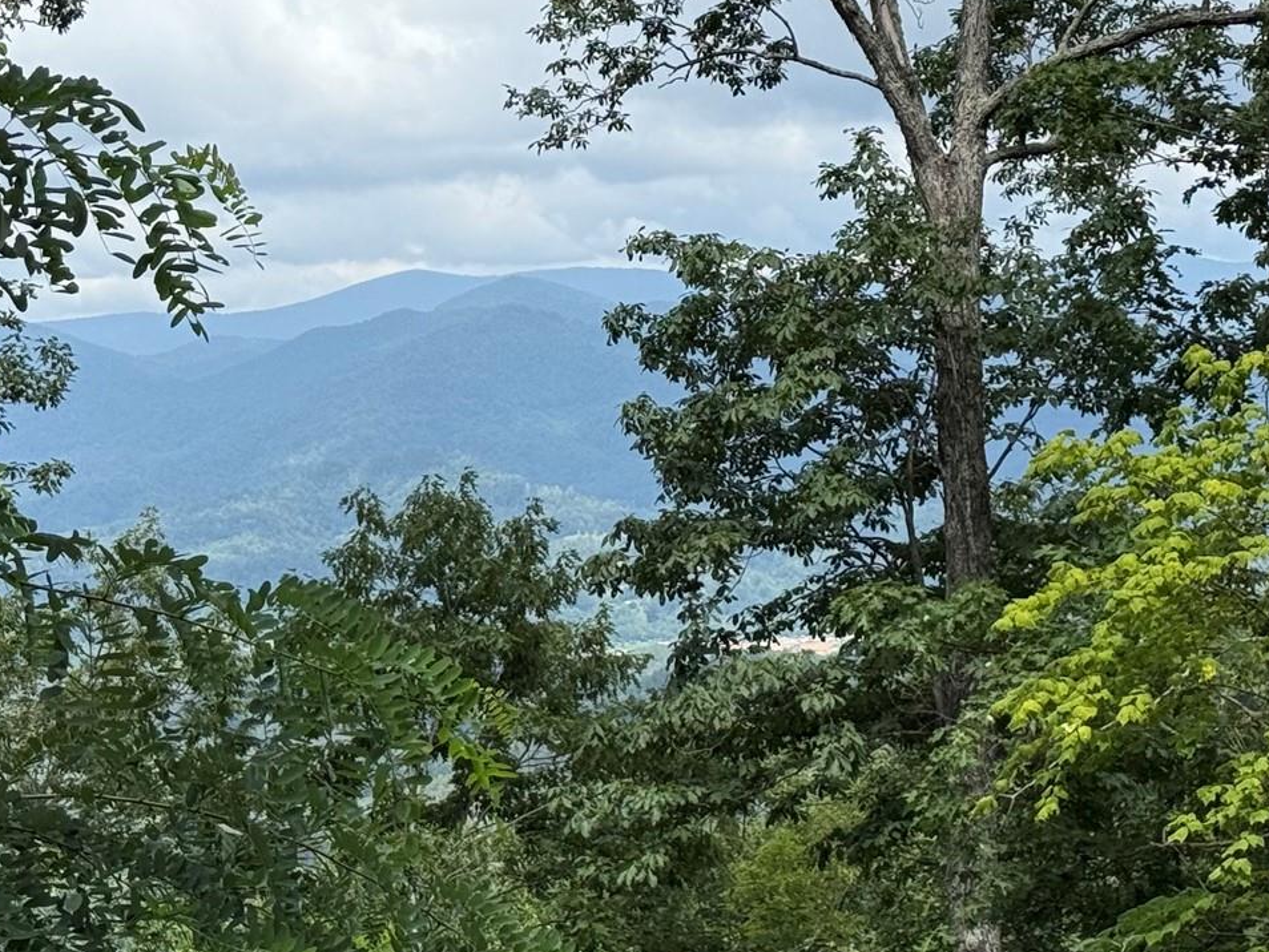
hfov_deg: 19.1
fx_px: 3777
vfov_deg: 14.3
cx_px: 688
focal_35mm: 103
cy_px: 206
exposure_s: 1/4329
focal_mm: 6.76
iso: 64
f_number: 1.78
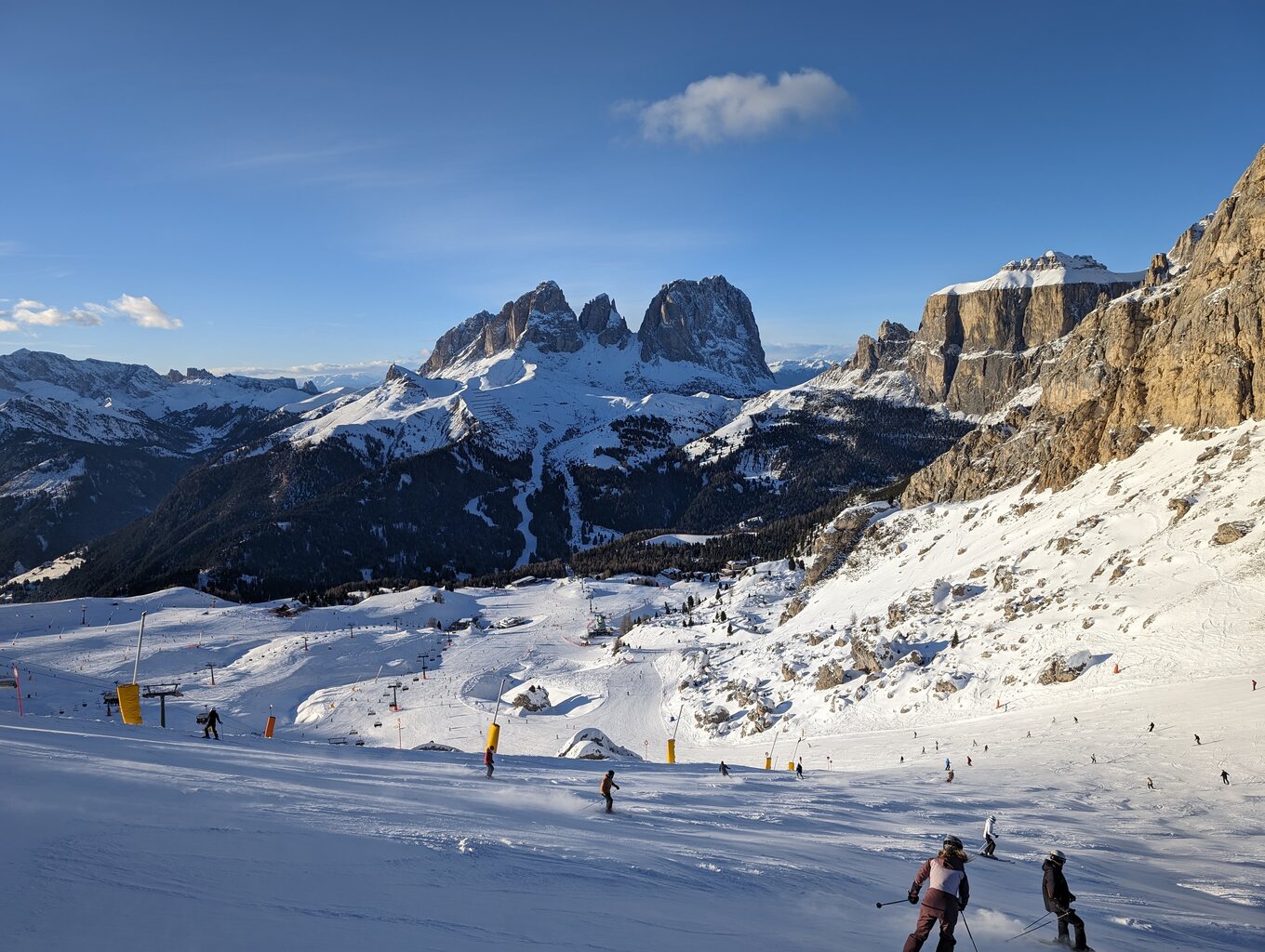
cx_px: 632
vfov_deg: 56.9
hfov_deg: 71.5
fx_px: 878
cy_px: 476
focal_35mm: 24
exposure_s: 1/1203
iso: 20
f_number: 1.68
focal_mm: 6.9
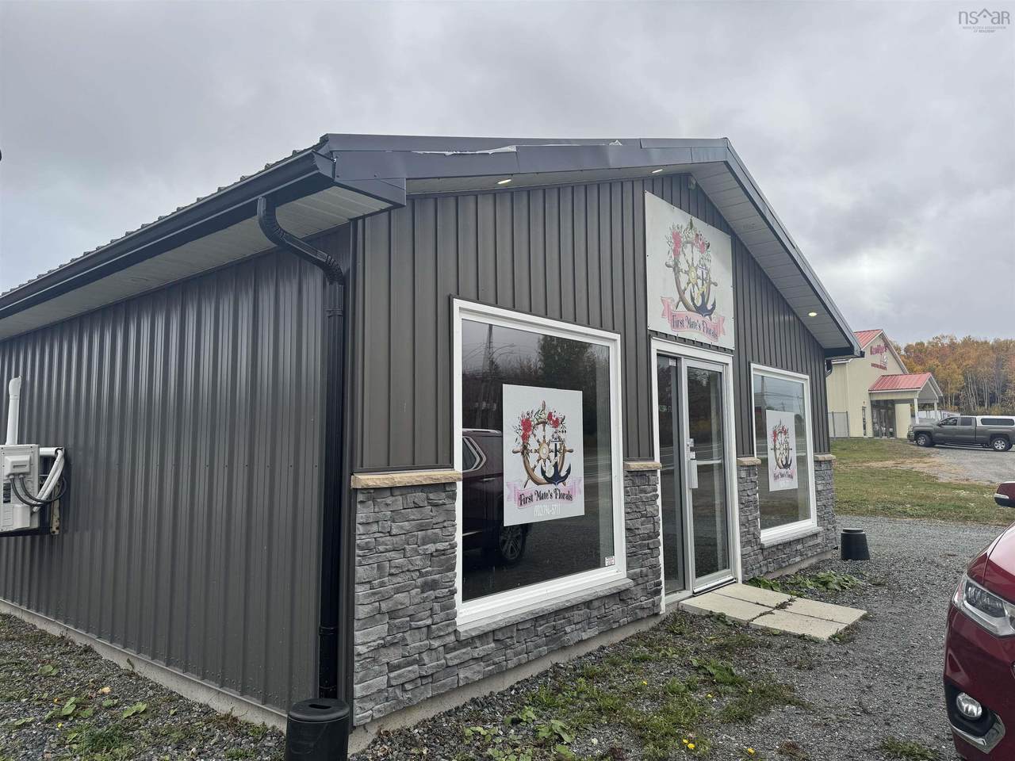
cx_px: 508
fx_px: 704
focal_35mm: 24
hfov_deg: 71.6
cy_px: 380
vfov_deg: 56.8
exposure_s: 1/1767
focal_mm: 6.76
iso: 80
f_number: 1.78
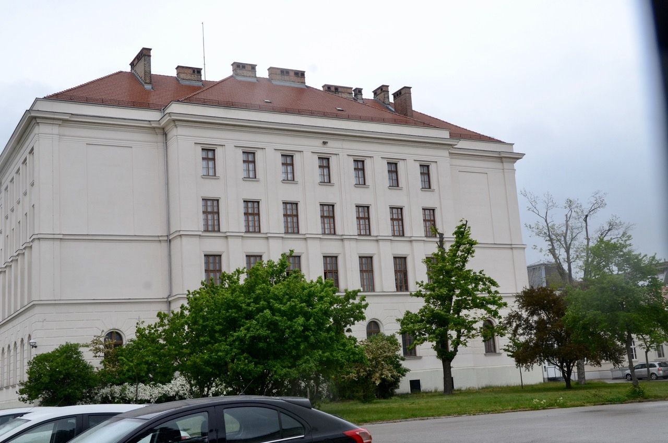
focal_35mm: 46
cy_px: 222
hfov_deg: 42.4
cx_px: 334
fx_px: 861
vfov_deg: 28.8
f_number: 10
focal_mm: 31
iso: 800
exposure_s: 1/400
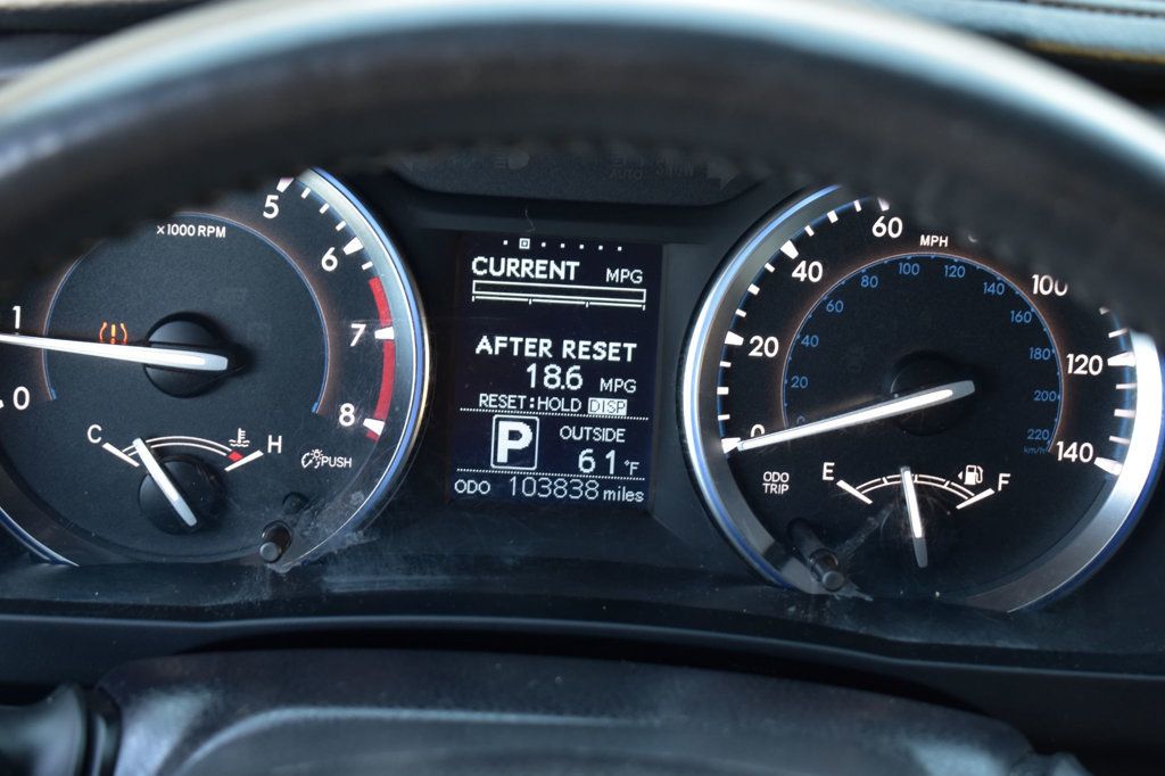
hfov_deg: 27.0
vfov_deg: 18.2
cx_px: 582
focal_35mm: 75
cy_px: 388
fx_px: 2426
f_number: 6.3
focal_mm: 50
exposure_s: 1/15
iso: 450
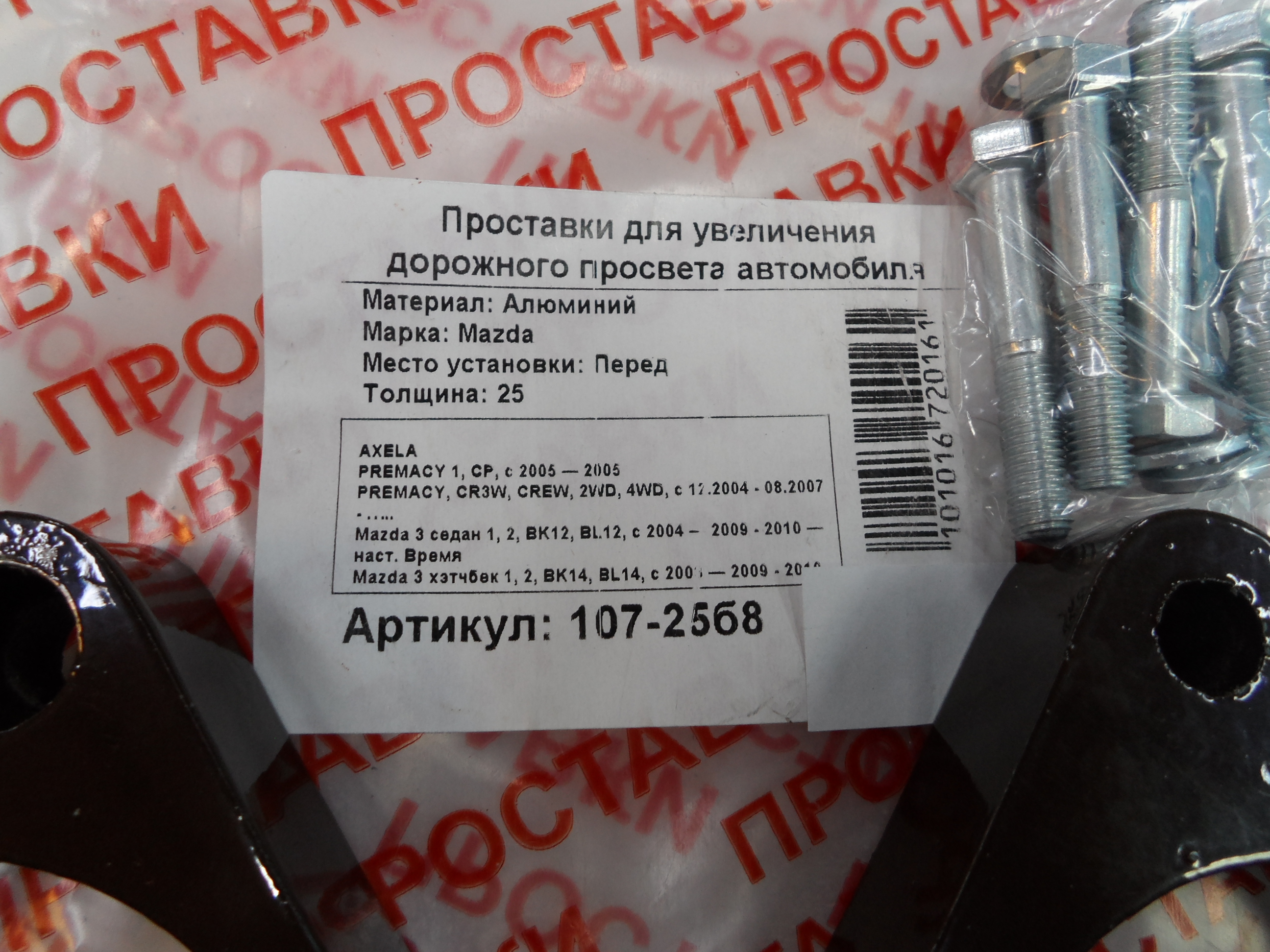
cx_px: 635
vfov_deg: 54.9
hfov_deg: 69.4
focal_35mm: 25
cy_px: 476
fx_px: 917
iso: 100
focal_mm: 4.5
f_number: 2.5
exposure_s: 1/30
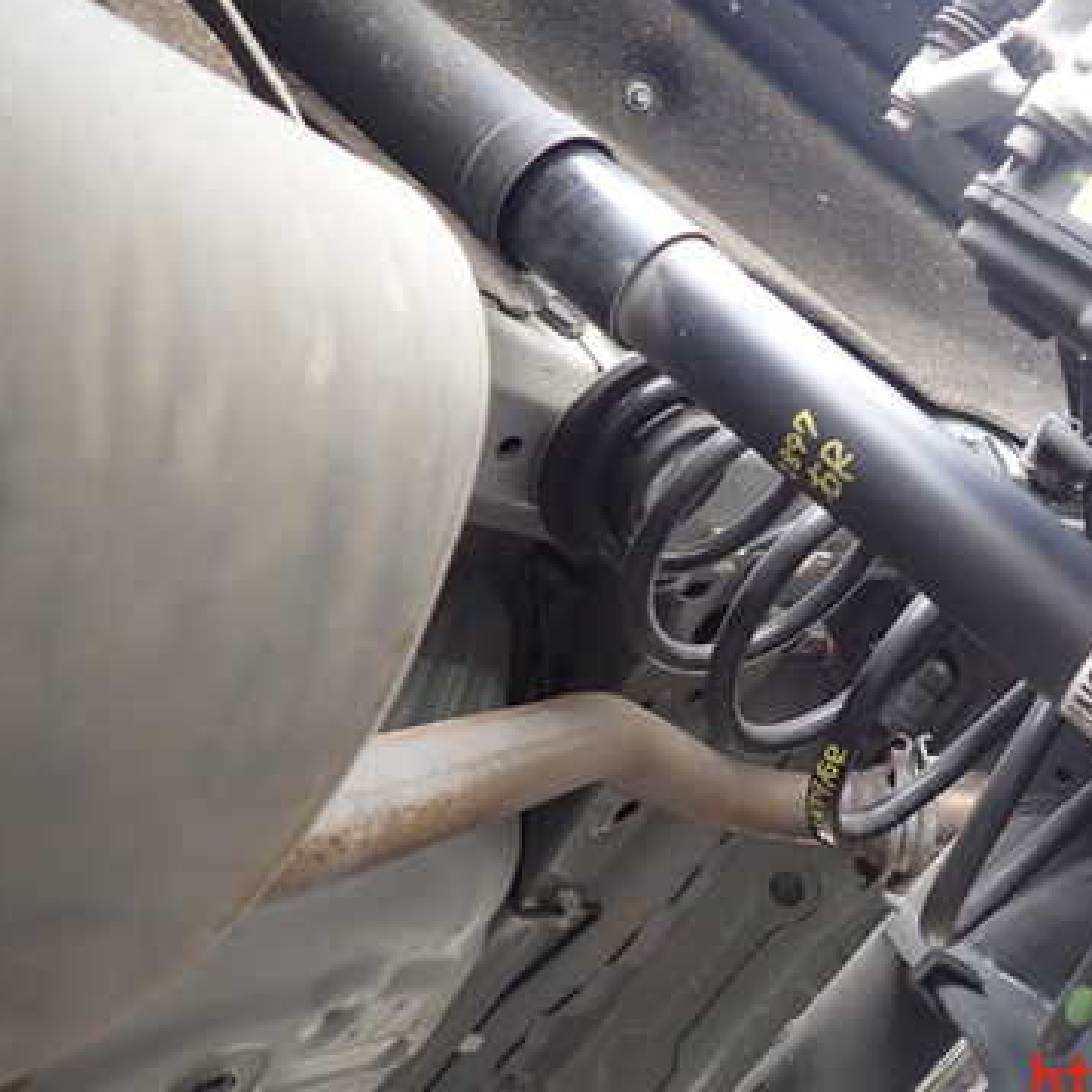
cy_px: 436
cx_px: 805
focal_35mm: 37
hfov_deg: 43.6
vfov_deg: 44.7
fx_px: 1321
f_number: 2
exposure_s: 1/60
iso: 100
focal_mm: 4.5
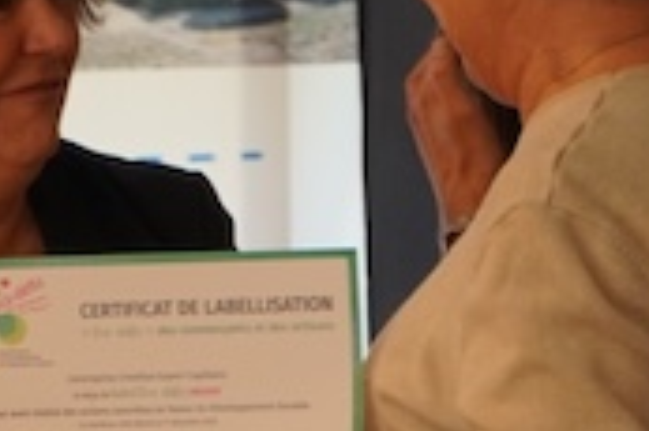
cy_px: 598
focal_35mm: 576
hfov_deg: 3.6
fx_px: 10380
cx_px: -259
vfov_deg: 2.4
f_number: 4
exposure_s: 1/160
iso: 640
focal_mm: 83
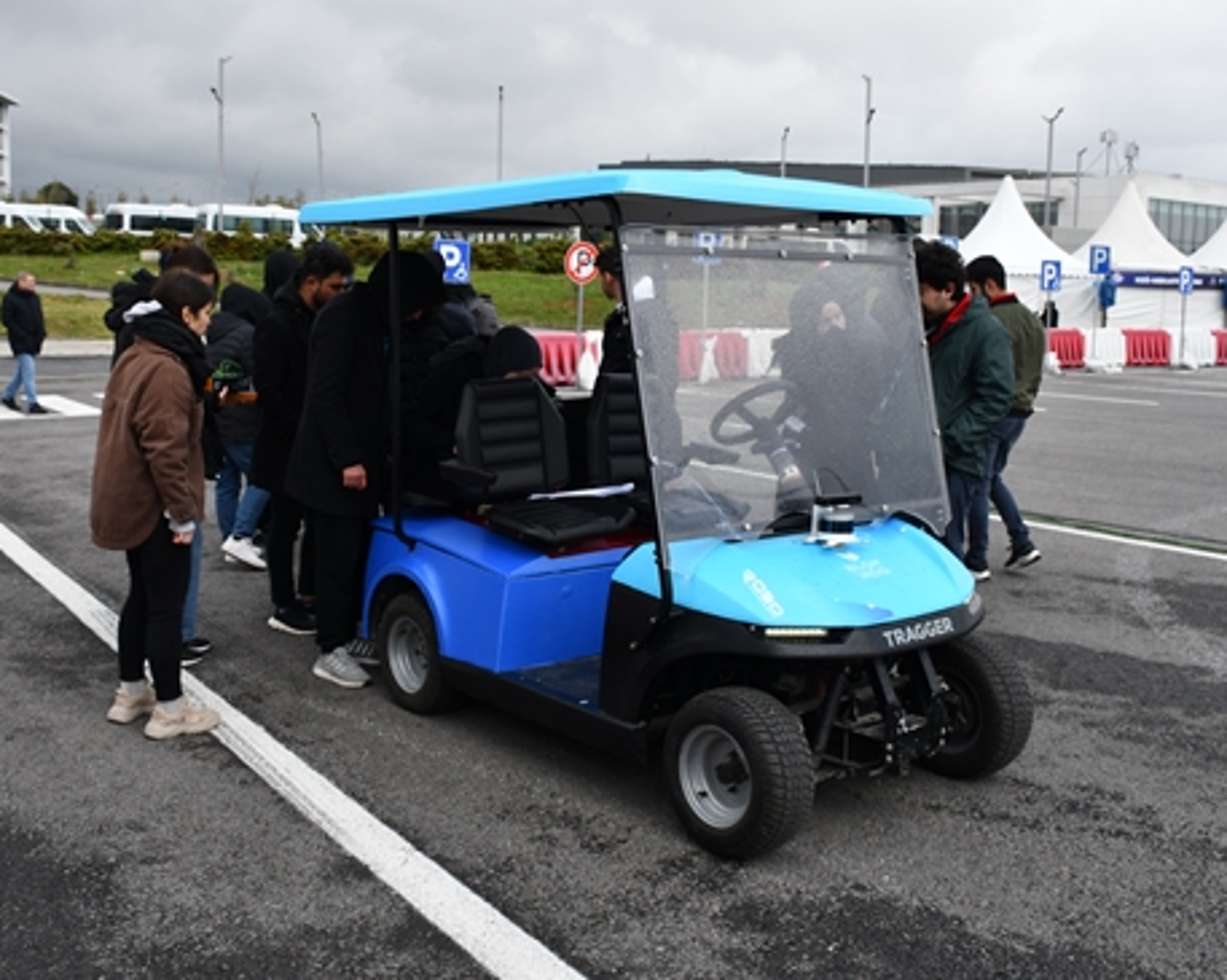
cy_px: 456
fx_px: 1343
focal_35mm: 37
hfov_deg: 49.0
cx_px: 550
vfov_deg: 40.1
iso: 200
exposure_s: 1/250
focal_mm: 20
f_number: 8
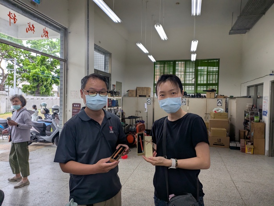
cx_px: 137
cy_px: 103
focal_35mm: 25
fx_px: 198
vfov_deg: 54.9
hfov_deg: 69.4
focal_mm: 5.43
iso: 75
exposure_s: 1/301
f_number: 1.89
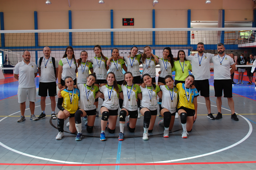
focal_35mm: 36
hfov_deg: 53.2
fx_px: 256
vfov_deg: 36.8
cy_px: 85
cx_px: 128
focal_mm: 24
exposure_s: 1/125
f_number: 5.6
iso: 250
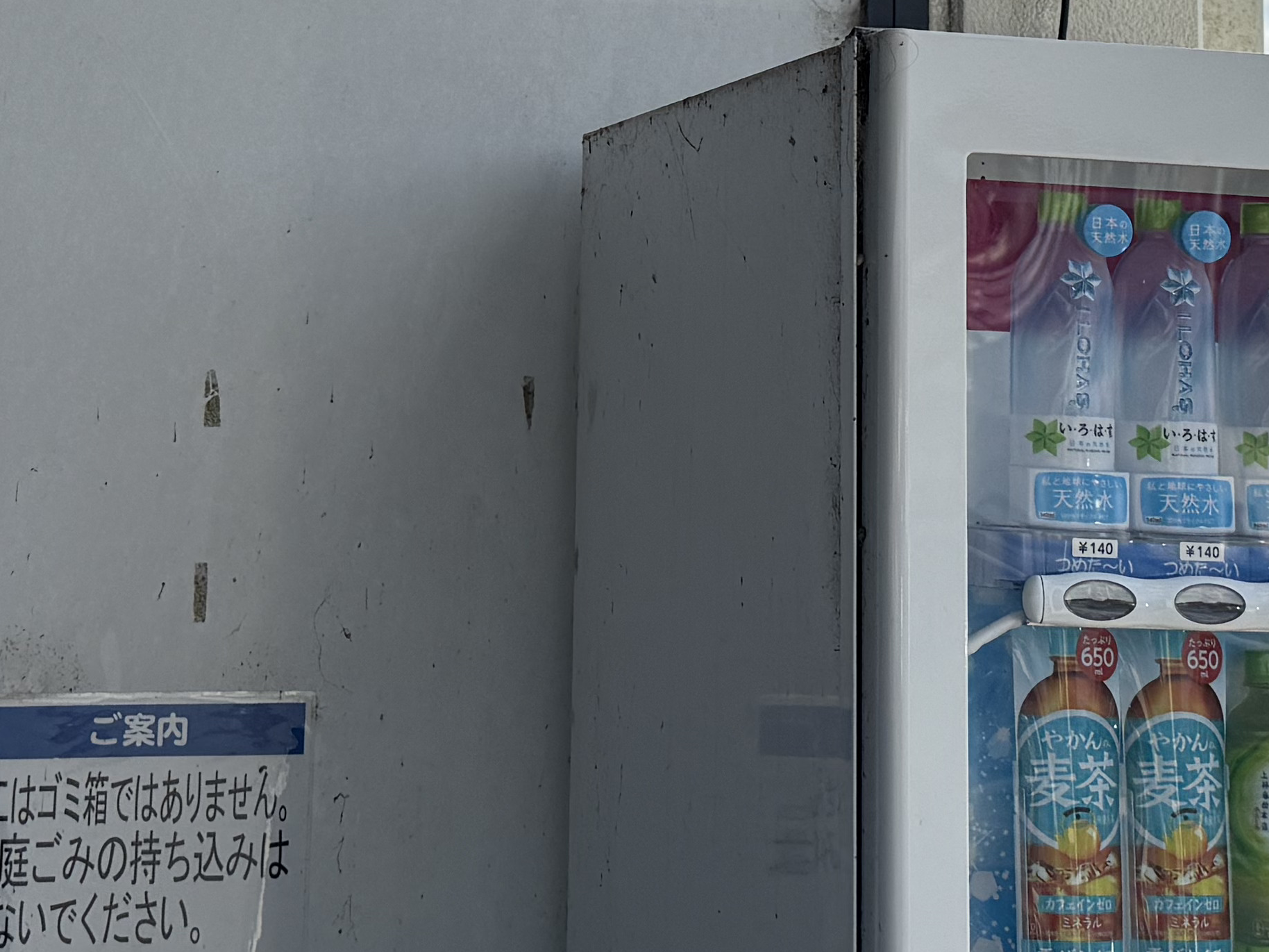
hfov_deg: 25.9
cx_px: 505
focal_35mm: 75
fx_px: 2749
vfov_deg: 18.9
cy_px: -75
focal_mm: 6.76
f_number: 1.78
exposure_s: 1/6711
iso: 100
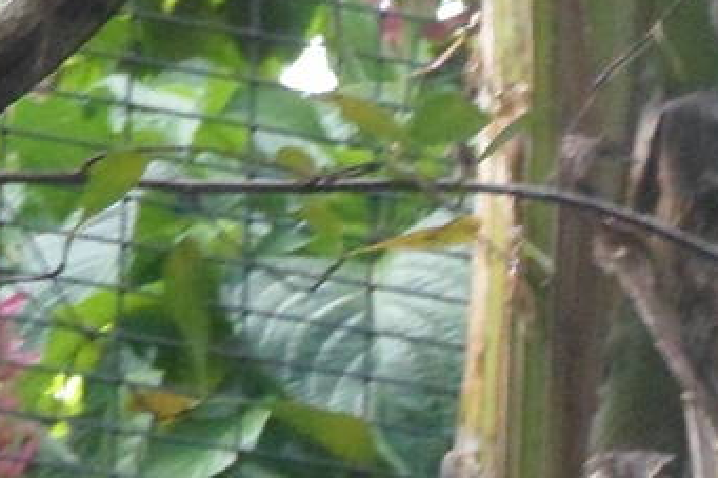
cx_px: -331
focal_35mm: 634
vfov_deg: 2.2
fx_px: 12638
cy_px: -398
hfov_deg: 3.2
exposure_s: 1/45
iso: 320
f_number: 5.4
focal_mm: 22.5
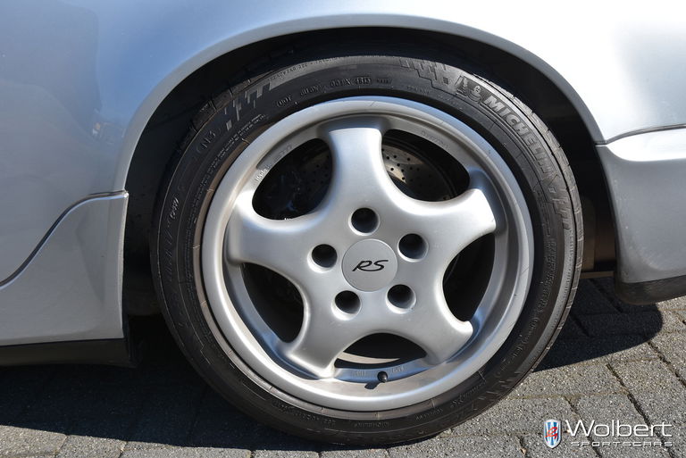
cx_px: 343
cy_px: 229
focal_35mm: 40
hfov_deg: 47.9
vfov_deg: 33.1
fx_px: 772
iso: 250
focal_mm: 27
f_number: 8
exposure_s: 1/500
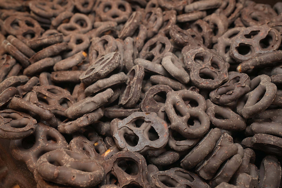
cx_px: 141
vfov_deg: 37.8
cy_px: 94
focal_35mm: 35
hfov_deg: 54.4
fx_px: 274
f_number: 10
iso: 800
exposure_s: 1/125
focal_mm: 35
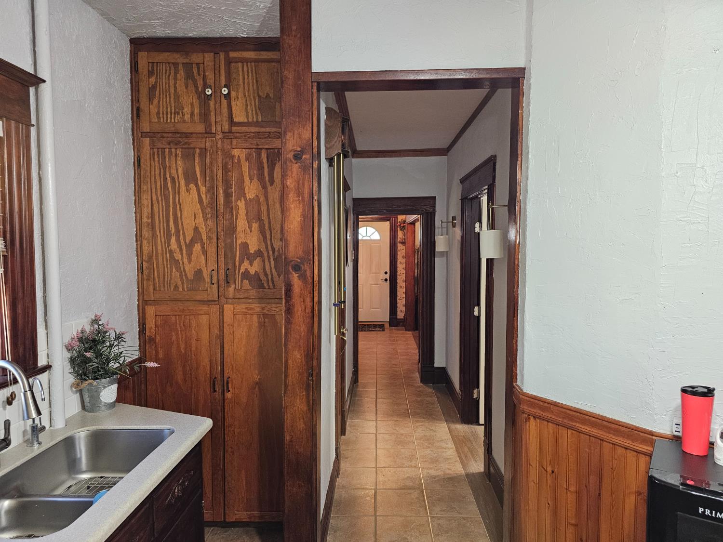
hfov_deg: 73.9
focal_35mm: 23
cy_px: 271
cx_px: 362
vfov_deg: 58.9
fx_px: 480
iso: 500
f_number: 1.7
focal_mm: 6.3
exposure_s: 1/120
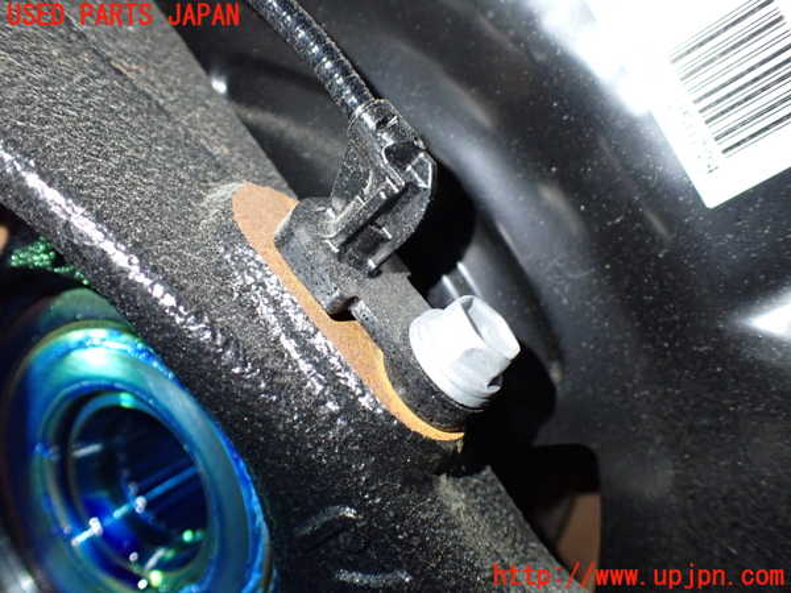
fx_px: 686
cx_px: 396
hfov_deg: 60.0
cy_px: 296
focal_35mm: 30
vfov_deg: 46.8
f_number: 2.3
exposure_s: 1/60
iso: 800
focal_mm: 5.4
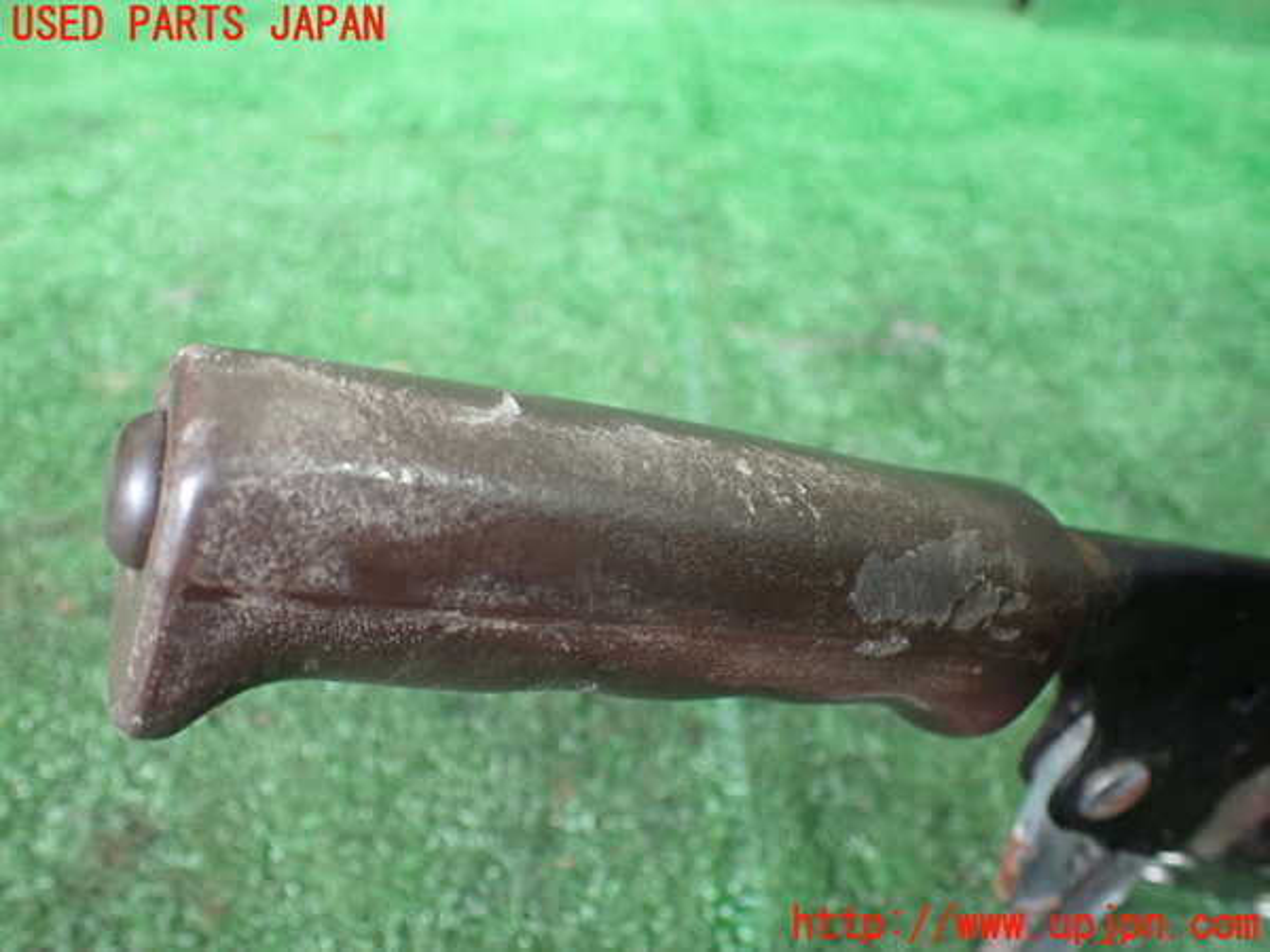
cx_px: 635
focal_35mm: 30
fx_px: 1101
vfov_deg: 46.8
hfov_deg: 60.0
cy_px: 476
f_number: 2.3
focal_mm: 5.4
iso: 800
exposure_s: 1/50
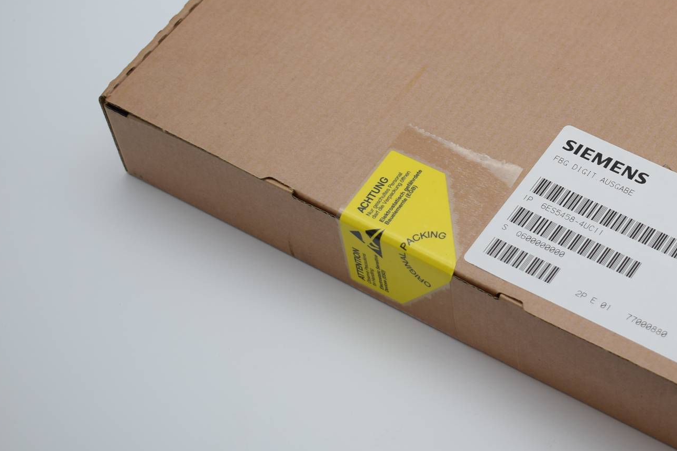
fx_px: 1651
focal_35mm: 88
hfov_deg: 22.9
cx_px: 534
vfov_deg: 15.5
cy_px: 144
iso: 100
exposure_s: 1/125
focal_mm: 35
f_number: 5.6
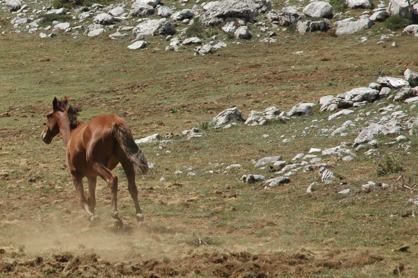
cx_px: 37
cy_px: 114
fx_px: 2529
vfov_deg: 6.3
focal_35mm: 218
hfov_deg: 9.4
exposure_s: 1/320
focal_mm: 70
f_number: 9
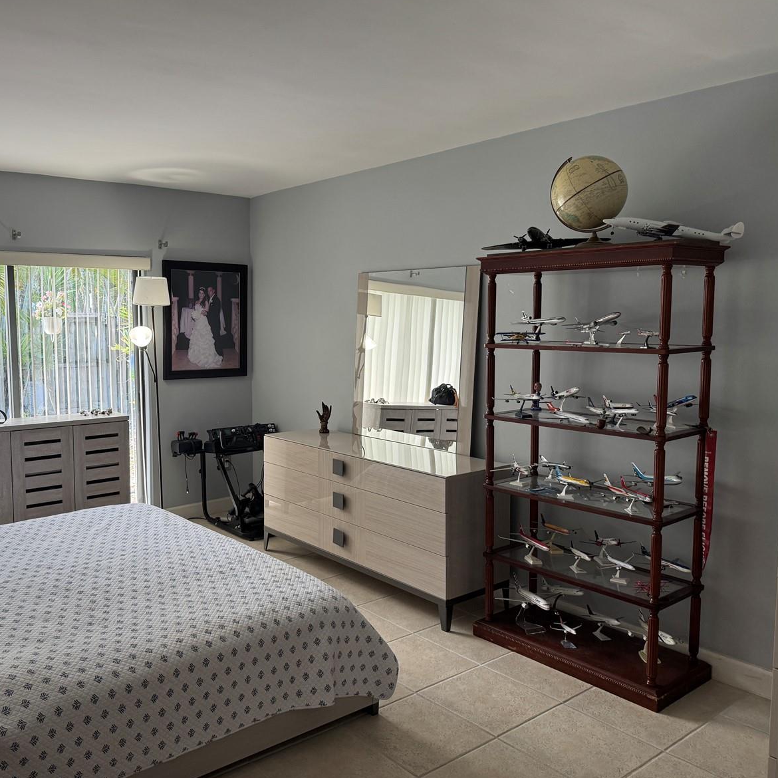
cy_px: 381
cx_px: 286
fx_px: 737
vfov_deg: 55.6
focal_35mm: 29
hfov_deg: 54.9
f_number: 1.78
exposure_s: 1/120
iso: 125
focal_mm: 6.76
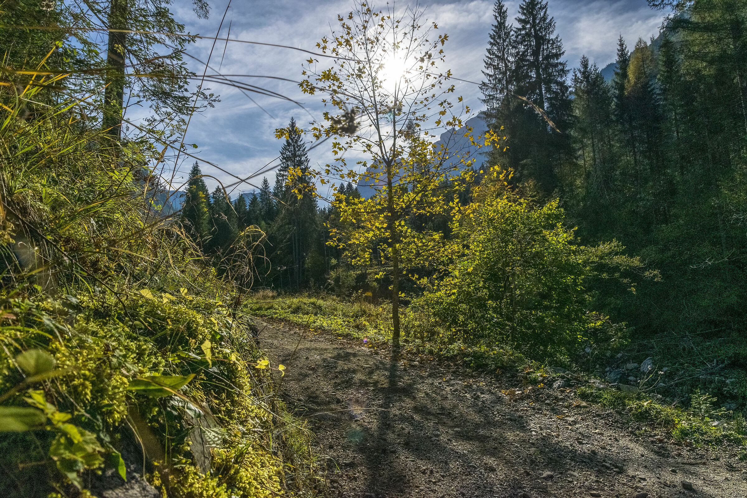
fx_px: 498
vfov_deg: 53.1
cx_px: 374
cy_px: 249
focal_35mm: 24
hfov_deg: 73.7
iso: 800
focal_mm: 16
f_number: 10
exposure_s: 1/2000
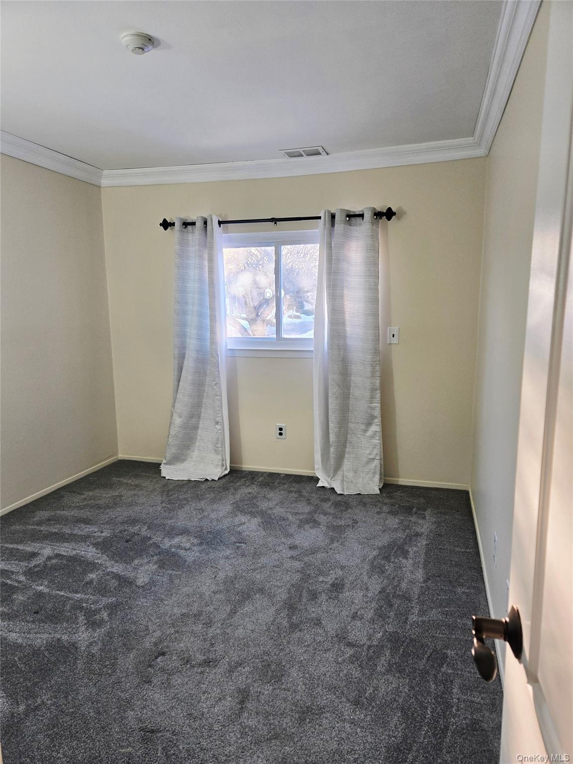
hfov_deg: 58.9
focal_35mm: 23
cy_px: 382
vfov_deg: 73.9
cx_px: 286
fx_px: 508
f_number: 1.8
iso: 100
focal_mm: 5.4
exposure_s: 1/182
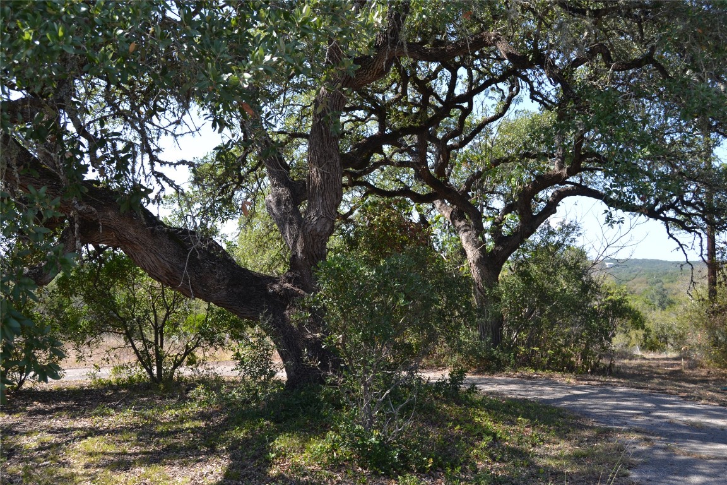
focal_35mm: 34
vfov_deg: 38.4
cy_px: 242
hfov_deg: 55.1
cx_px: 364
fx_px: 697
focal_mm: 23
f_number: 6.3
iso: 100
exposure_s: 1/160
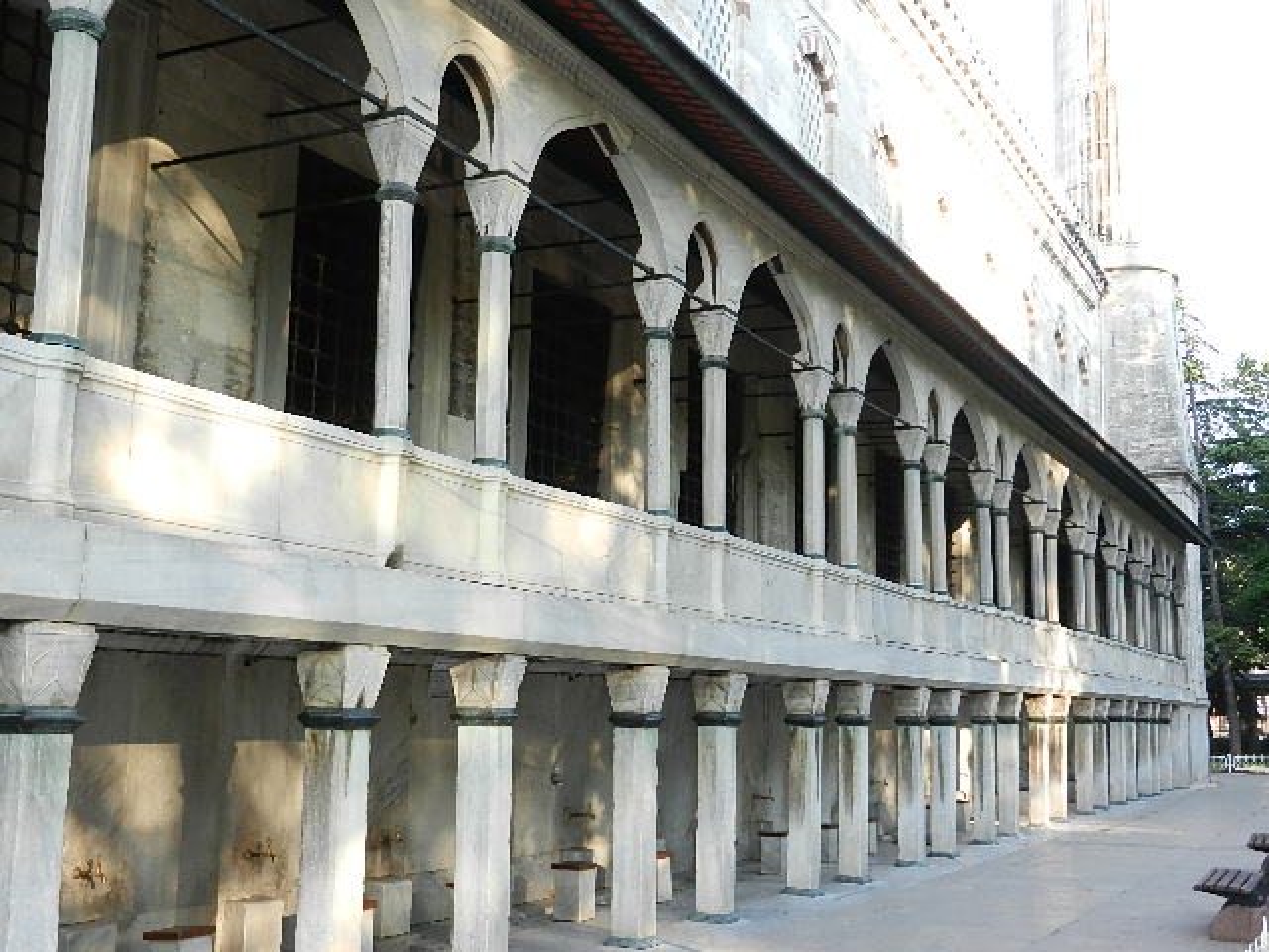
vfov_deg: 37.7
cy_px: 476
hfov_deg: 49.0
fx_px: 1393
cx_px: 634
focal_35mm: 38
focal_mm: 6.9
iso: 160
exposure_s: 1/100
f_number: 4
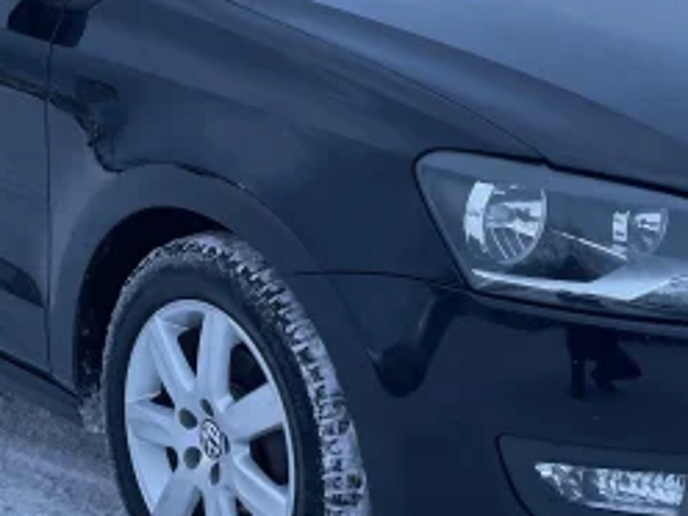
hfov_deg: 28.9
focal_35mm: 67
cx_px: 405
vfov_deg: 21.8
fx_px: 1332
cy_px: 158
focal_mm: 4.2
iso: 125
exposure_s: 1/121
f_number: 1.6
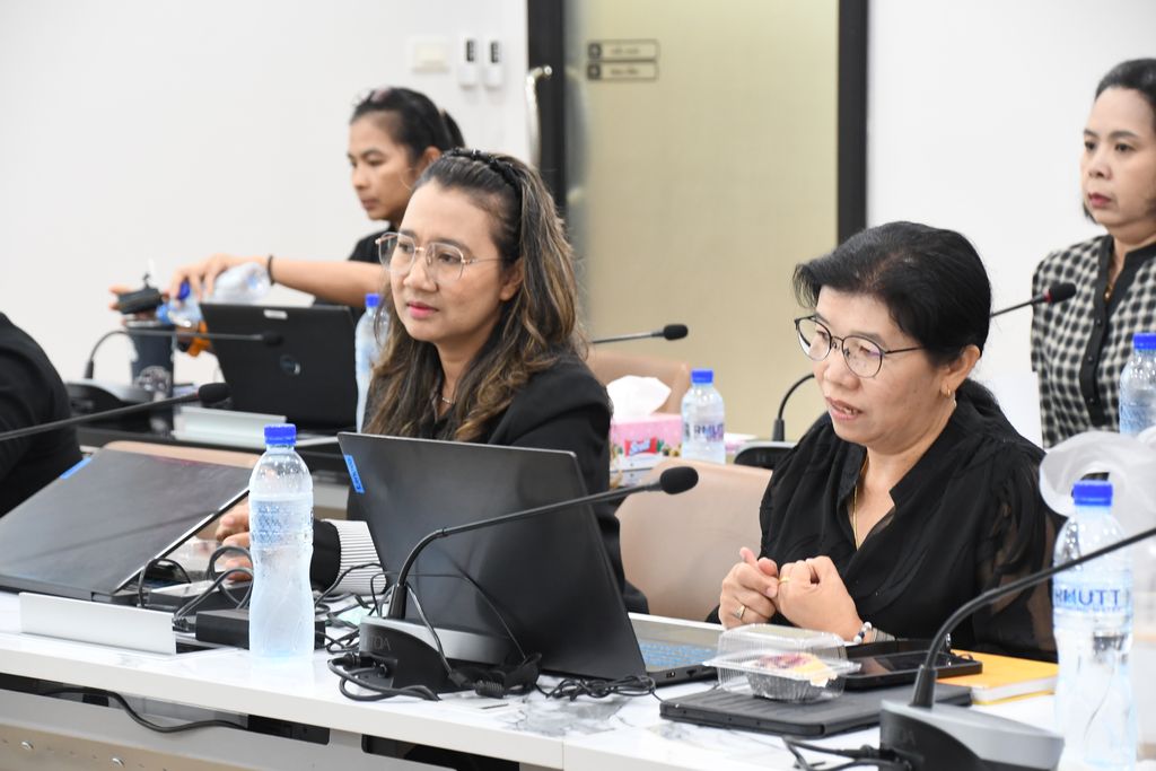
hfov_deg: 17.1
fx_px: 3854
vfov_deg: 11.4
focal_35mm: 120
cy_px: 386
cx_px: 578
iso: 1800
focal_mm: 80
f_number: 5.3
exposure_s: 1/30
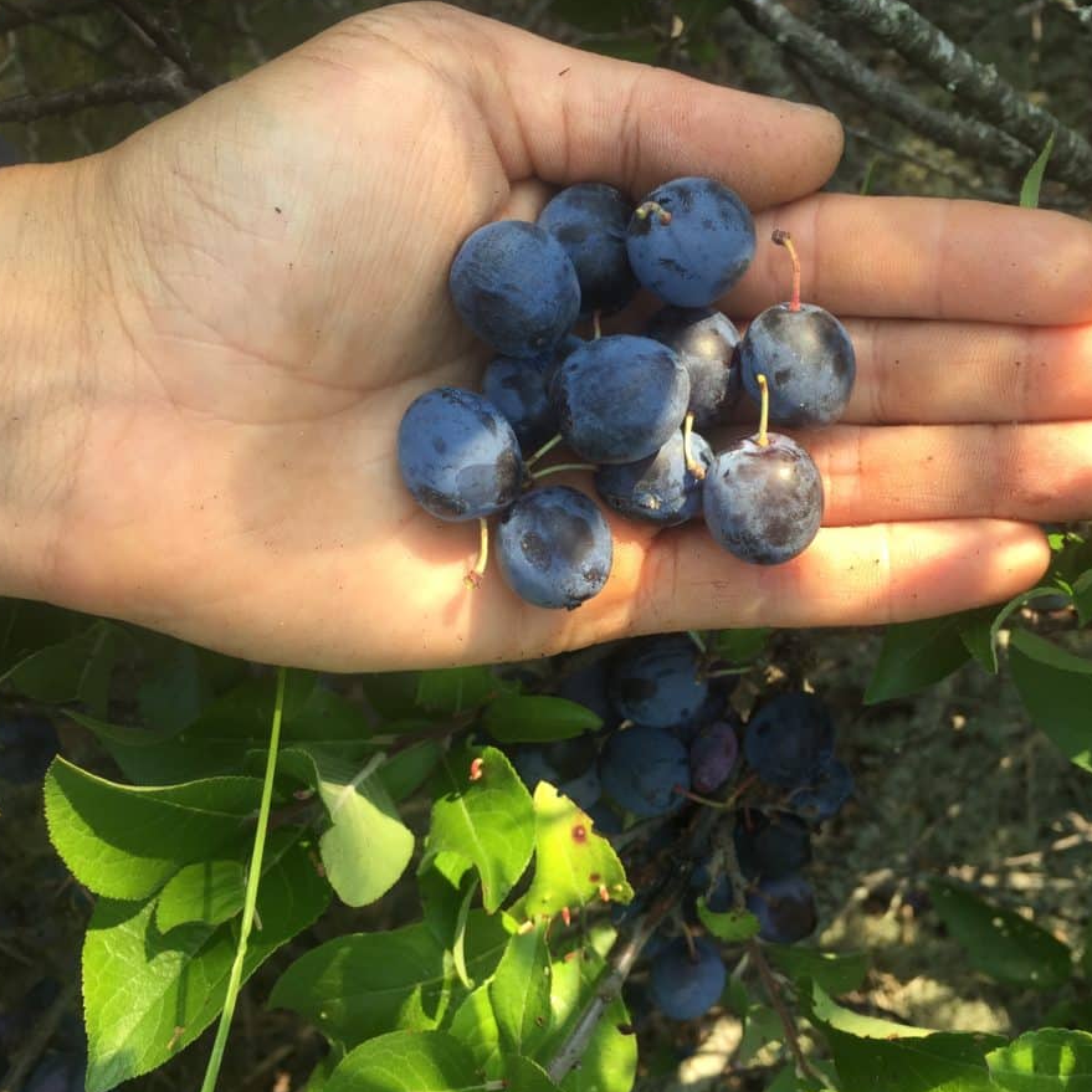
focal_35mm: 35
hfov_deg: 47.0
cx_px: 651
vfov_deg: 47.2
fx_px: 1249
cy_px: 542
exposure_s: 1/302
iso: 32
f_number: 2.2
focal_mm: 4.15
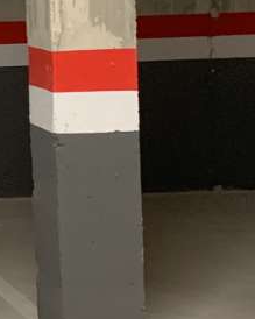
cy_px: 197
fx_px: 1312
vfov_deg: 13.9
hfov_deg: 9.9
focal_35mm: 139
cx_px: -325
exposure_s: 1/33
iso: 320
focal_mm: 4.25
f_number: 1.8
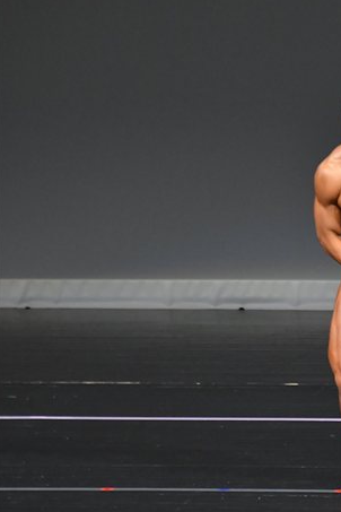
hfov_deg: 2.5
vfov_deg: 3.8
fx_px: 7658
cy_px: 262
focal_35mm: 539
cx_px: 432
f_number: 5.6
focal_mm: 210
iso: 4000
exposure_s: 1/400
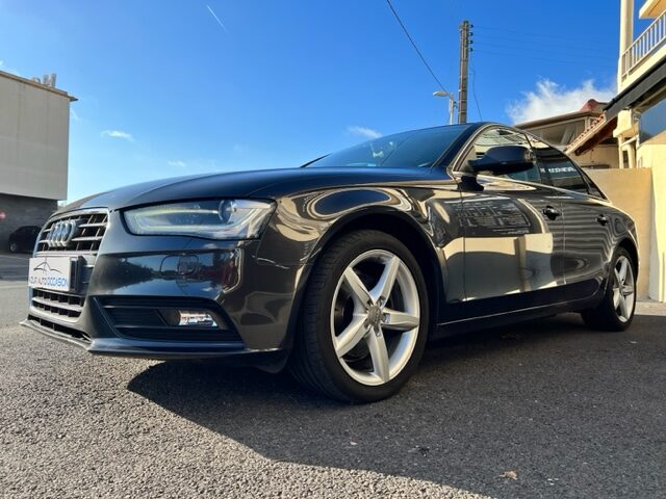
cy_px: 250
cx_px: 333
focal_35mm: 26
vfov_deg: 53.1
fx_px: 500
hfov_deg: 67.3
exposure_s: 1/2353
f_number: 1.5
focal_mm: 5.7
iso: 50
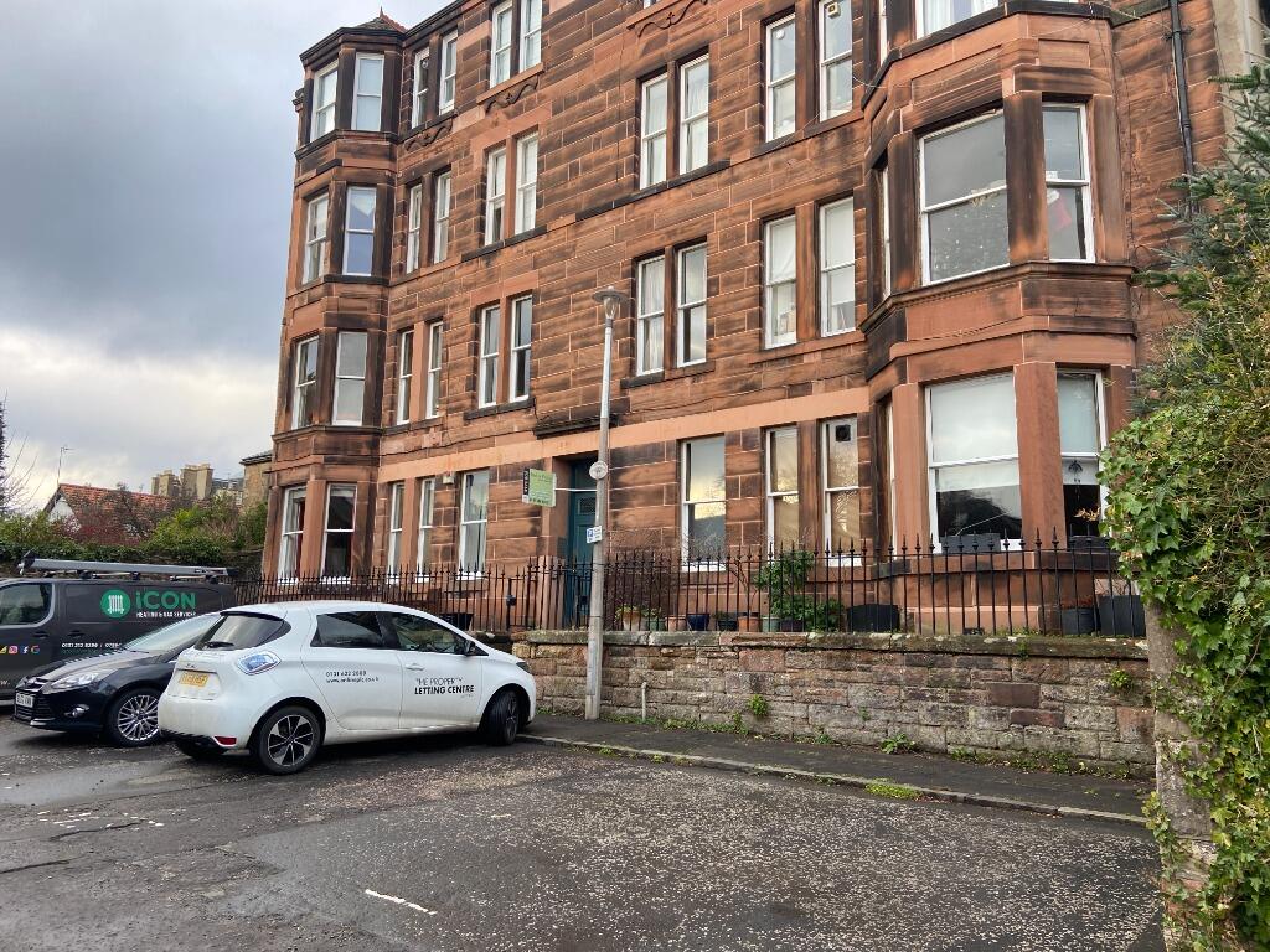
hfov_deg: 67.3
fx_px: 954
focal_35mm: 26
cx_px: 635
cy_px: 476
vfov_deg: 53.1
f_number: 1.8
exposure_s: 1/122
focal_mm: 4.25
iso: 32
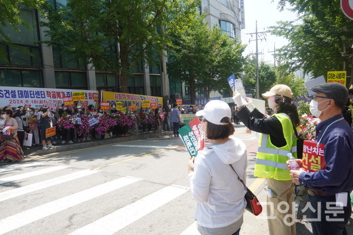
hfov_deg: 67.4
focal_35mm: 27
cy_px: 118
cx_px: 176
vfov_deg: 47.9
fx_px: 265
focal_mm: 18
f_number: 4
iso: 125
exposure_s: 1/400
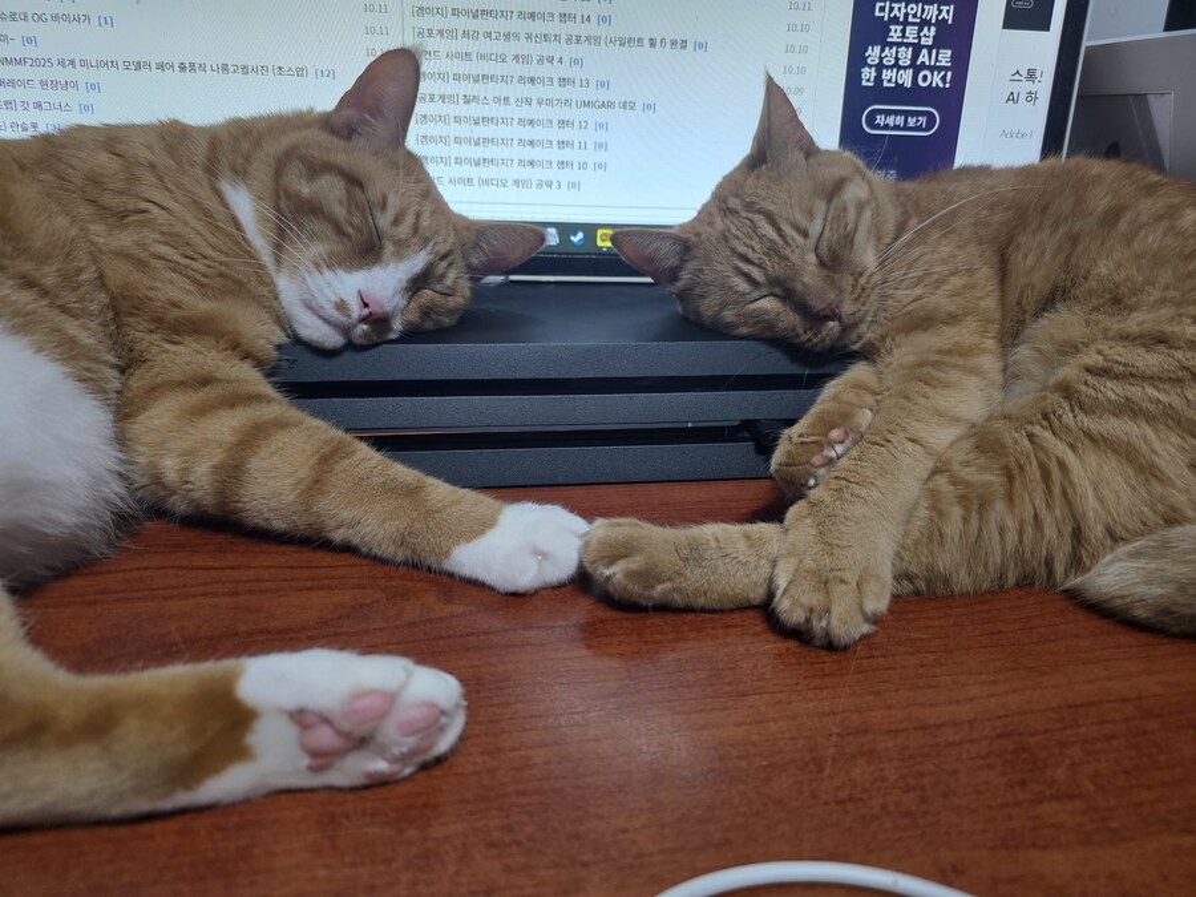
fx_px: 795
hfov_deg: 73.9
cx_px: 598
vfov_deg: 58.9
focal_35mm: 23
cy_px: 448
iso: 400
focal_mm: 6.3
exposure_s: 1/120
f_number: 1.7
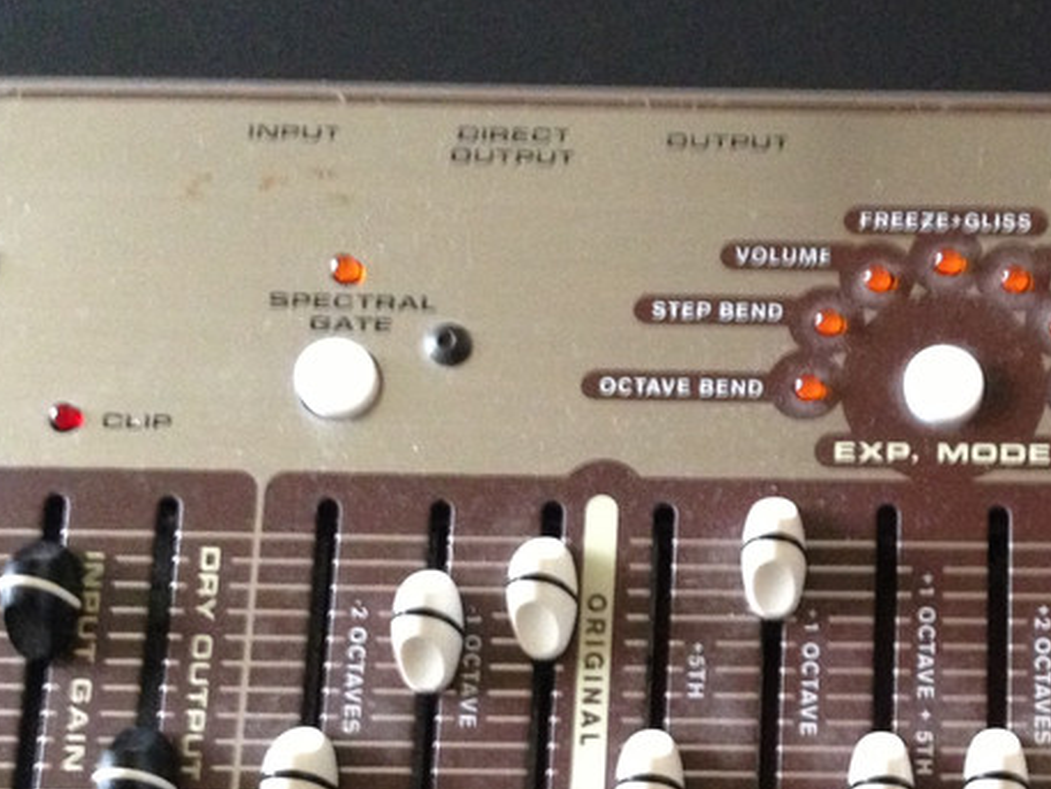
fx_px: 2338
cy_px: 805
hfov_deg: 24.6
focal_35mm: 77
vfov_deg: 18.6
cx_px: 956
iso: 400
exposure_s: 1/15
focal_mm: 4.13
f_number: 2.4
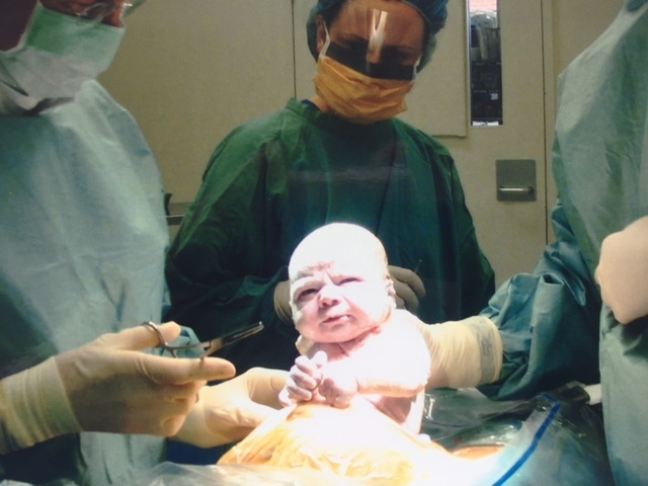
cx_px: 324
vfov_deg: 48.2
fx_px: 543
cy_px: 243
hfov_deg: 61.7
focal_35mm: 29
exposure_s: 1/100
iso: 32
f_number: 2.2
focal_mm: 4.15
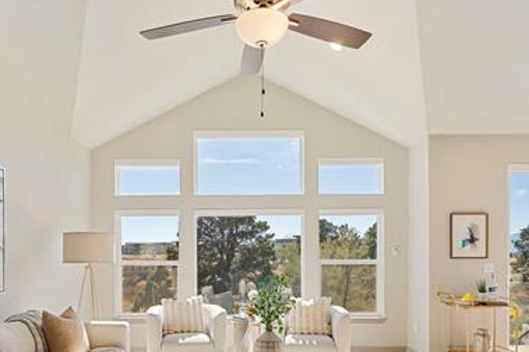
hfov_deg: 67.3
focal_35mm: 27
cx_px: 243
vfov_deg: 46.4
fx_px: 396
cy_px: 257
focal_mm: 16
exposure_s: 1/60
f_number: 6.3
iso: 200
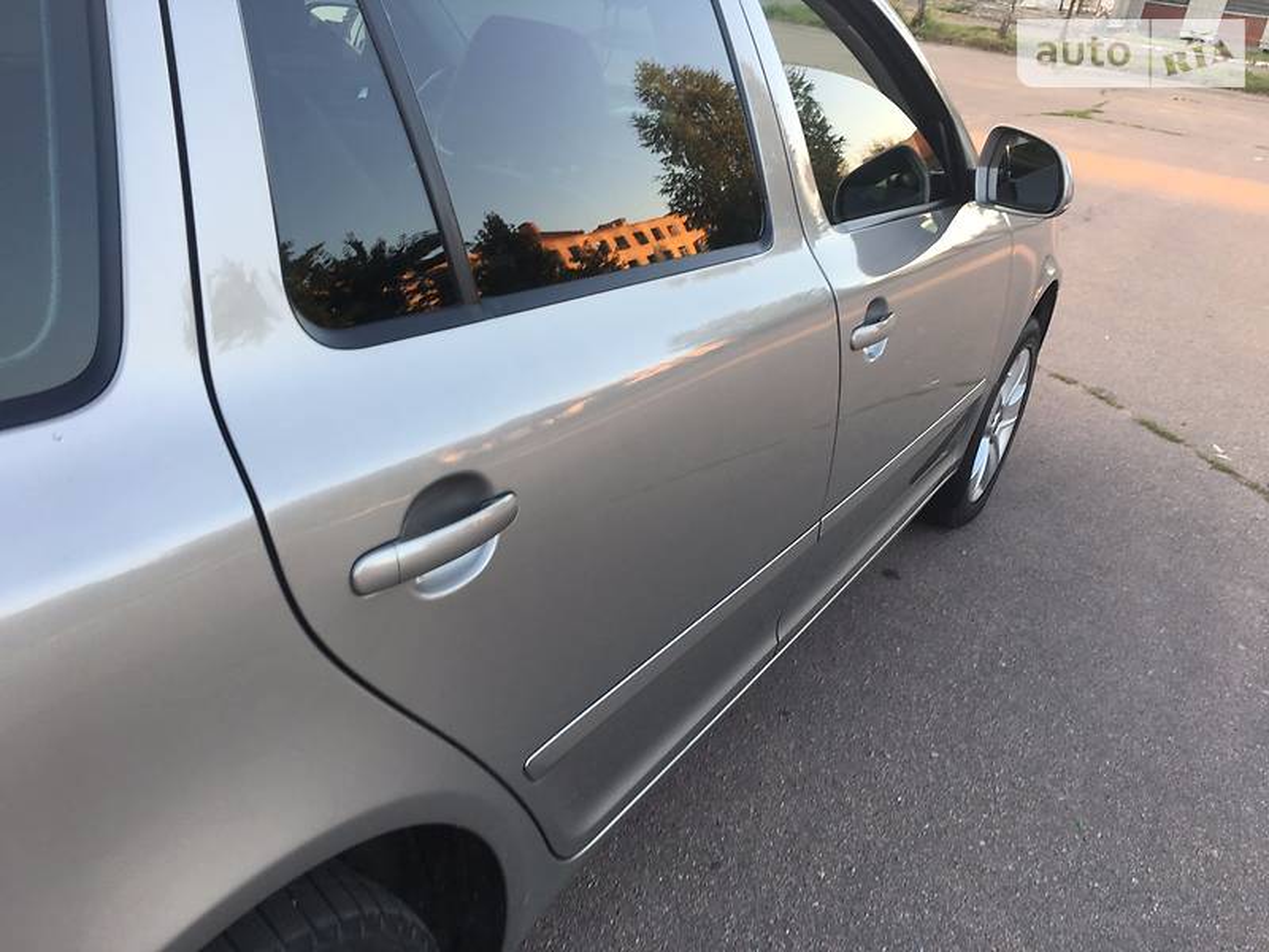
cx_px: 634
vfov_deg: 48.2
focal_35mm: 29
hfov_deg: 61.7
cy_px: 476
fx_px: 1063
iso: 25
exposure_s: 1/50
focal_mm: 4.2
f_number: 2.2
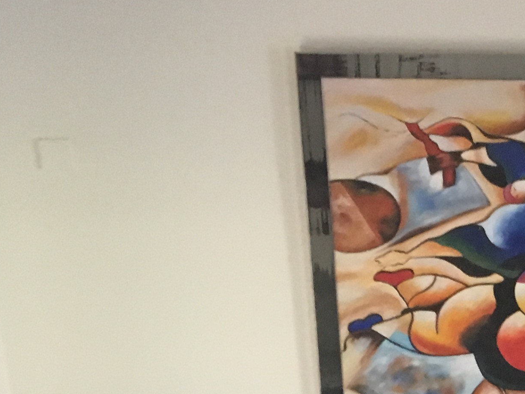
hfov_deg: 18.8
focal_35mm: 95
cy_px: 572
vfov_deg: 14.6
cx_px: 725
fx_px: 1441
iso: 200
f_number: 2.2
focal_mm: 4.15
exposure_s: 1/20
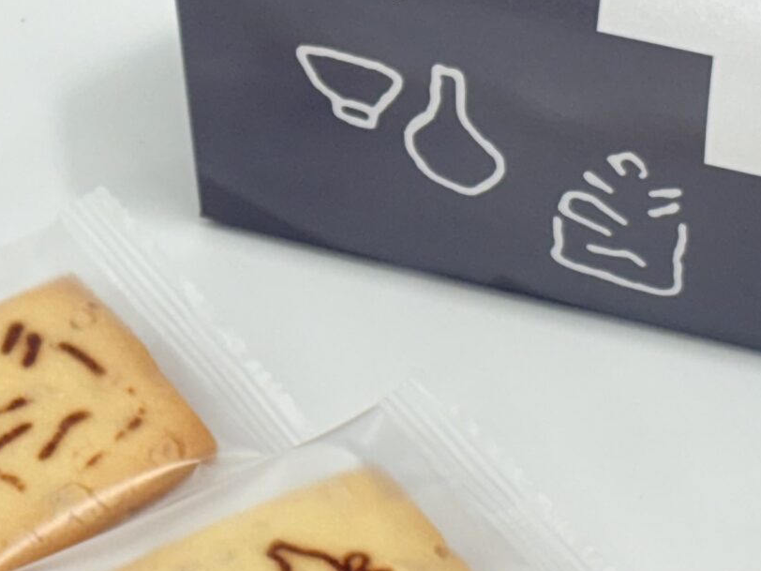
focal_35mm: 164
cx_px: 513
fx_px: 3605
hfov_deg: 12.0
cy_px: 328
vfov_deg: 9.1
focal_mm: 5.96
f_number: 1.6
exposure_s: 1/107
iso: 32
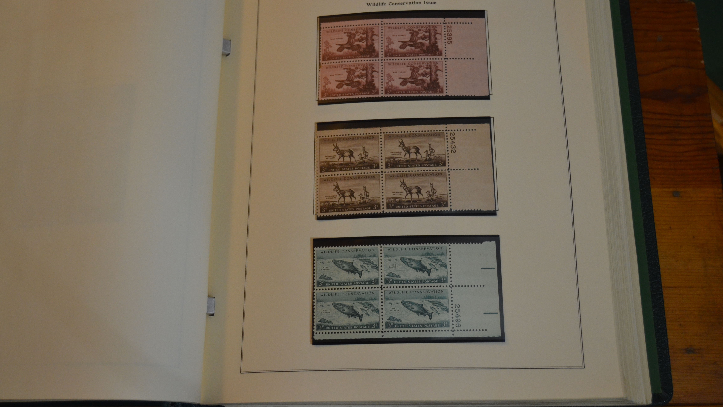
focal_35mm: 41
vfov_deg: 29.0
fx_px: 786
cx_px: 362
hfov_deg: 49.4
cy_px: 179
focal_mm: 26
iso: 900
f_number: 4
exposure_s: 1/60
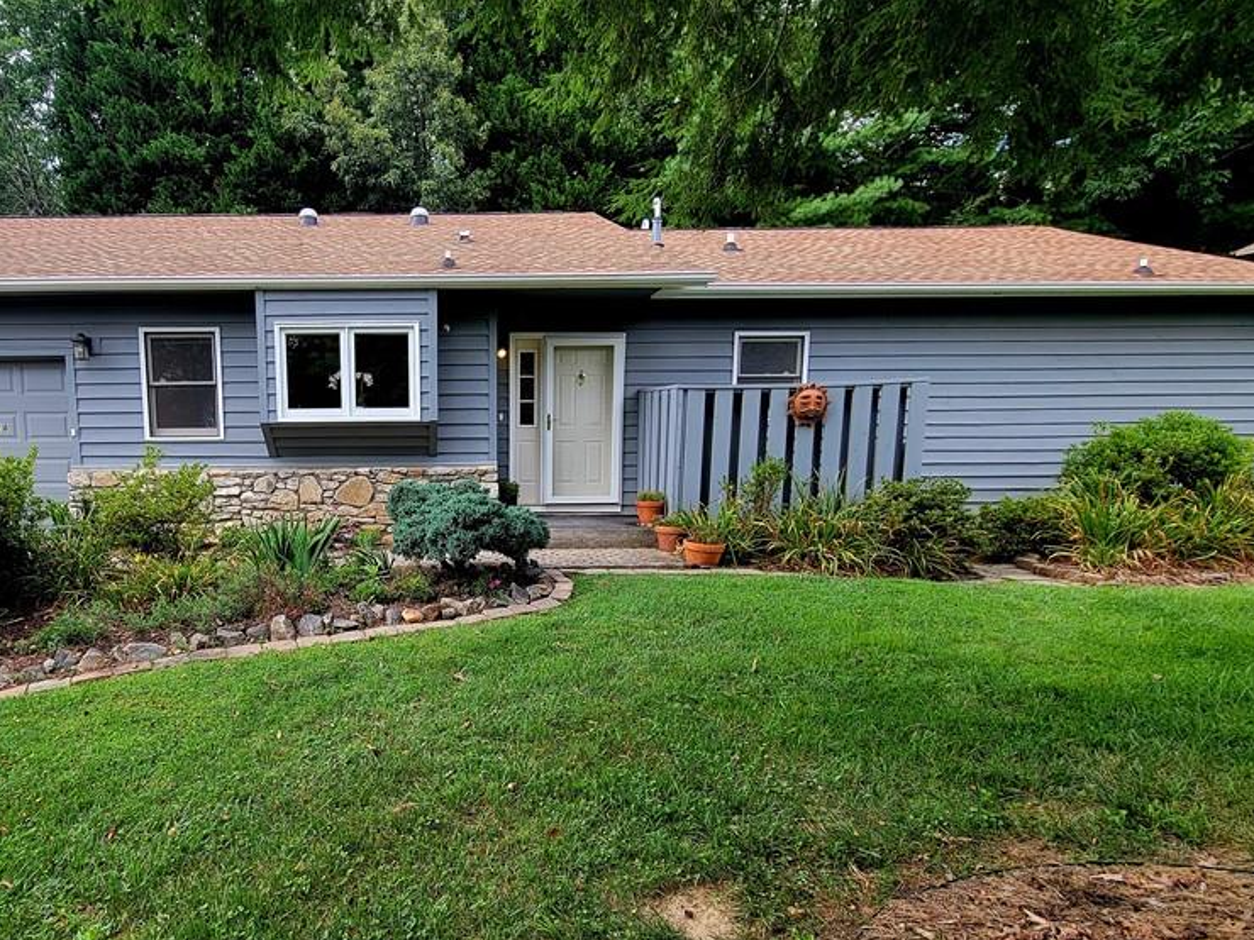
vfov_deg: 71.2
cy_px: 539
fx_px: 652
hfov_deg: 84.8
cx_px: 420
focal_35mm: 18
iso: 50
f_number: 2.2
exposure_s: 1/250
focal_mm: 2.2
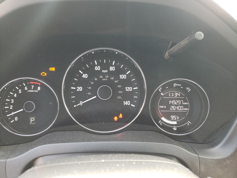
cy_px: 89
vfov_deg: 53.1
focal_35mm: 26
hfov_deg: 67.3
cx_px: 118
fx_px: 178
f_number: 1.5
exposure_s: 1/60.2
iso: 121
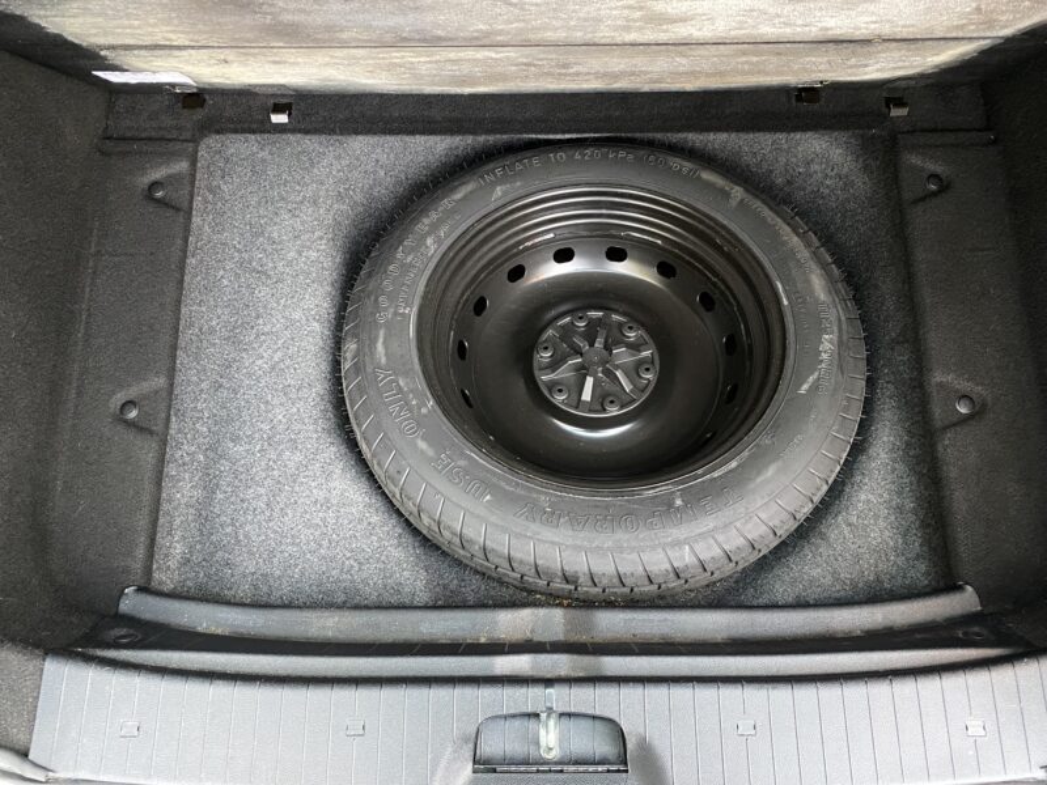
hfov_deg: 67.3
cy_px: 392
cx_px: 524
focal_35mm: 26
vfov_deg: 53.1
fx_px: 786
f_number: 1.8
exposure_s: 1/35
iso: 640
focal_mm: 4.25
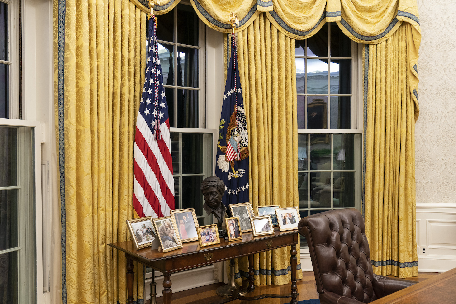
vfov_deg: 42.3
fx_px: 393
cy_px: 152
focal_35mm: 31
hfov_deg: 60.3
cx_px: 228
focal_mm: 31
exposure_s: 1/80
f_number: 5.6
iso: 1000
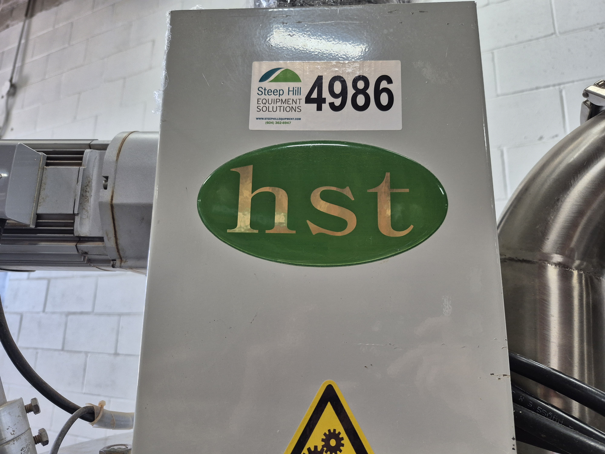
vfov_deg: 58.9
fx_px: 402
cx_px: 302
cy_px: 227
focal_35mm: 23
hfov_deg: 73.9
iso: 125
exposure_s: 1/120
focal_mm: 5.4
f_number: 1.8
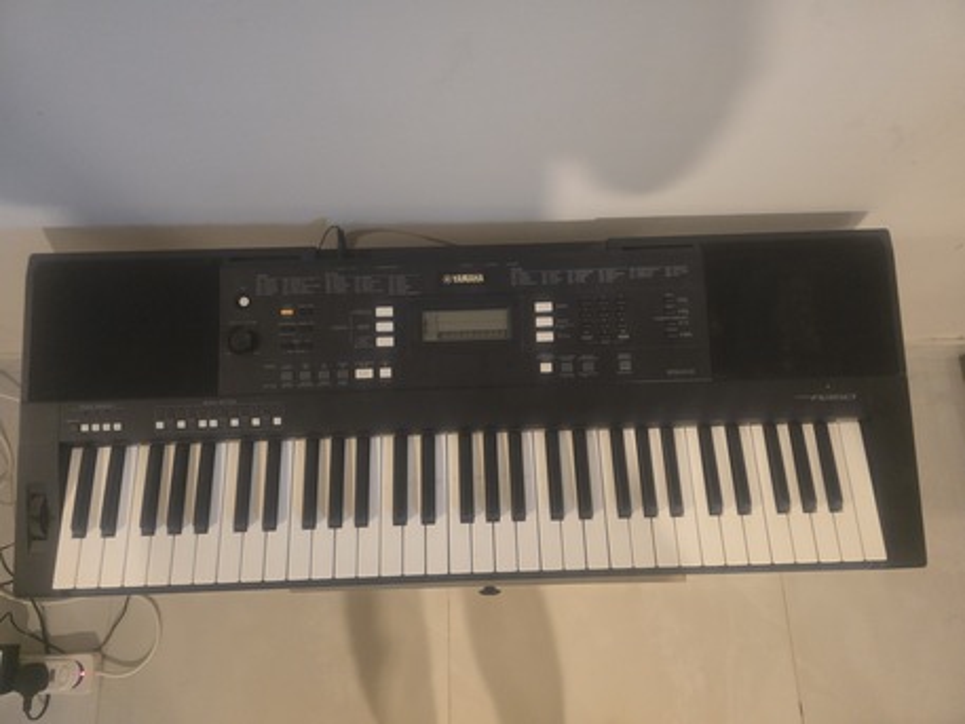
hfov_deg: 73.9
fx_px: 641
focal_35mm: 23
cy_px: 362
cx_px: 482
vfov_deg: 58.9
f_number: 1.7
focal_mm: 6.3
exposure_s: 1/60
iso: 2000
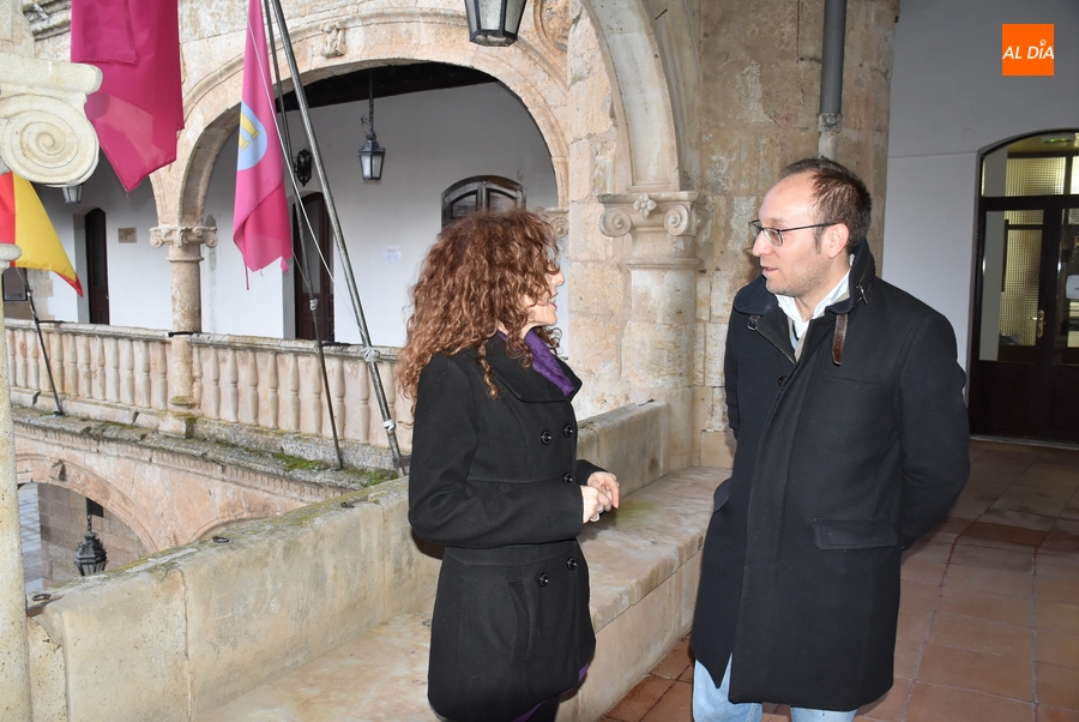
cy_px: 361
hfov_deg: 57.2
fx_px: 990
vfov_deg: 40.1
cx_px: 540
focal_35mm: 33
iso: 800
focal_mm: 22
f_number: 4
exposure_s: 1/60
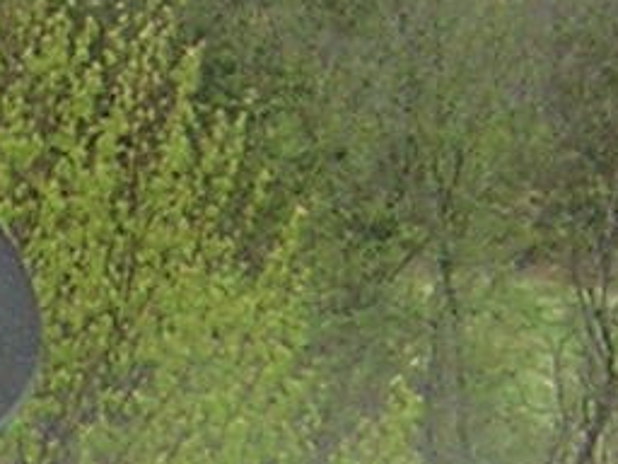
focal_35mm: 338
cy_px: 732
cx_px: -336
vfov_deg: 4.4
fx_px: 6034
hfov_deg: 5.8
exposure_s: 1/168
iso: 50
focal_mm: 7.1
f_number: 6.4
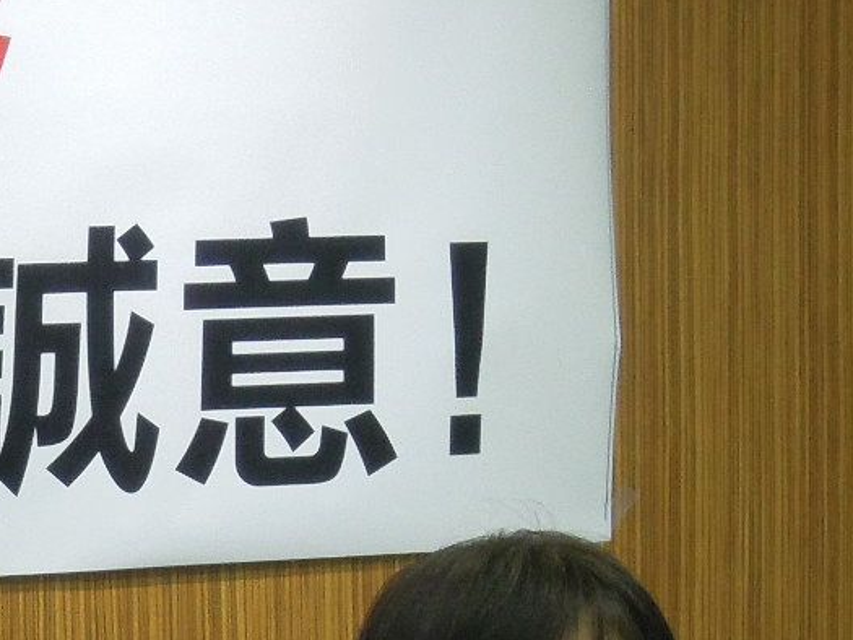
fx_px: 5965
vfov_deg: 6.1
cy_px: 877
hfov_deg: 8.0
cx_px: -470
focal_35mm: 242
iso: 400
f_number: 4.2
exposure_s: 1/50
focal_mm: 11.1
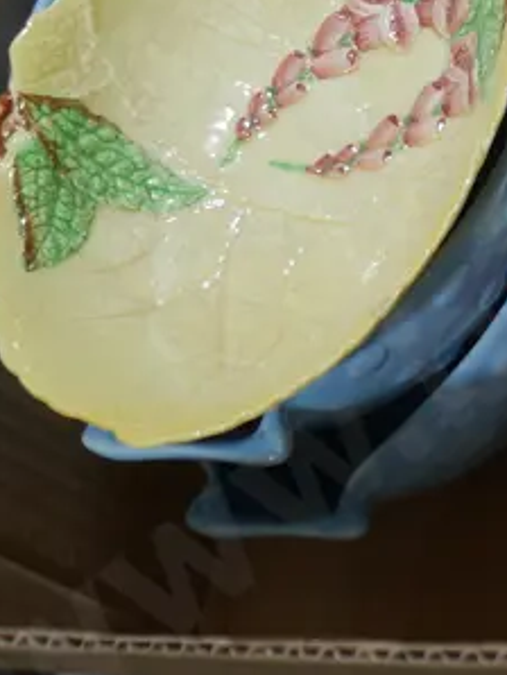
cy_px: 15
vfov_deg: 18.6
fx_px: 2009
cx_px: 921
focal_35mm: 103
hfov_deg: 13.0
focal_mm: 15
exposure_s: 1/100
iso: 200
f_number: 3.6
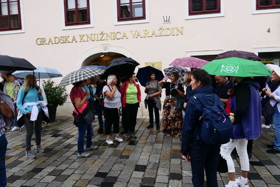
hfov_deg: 73.7
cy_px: 94
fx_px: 187
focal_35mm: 24
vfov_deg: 53.1
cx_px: 140
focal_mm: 8.8
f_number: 4
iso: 125
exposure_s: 1/160
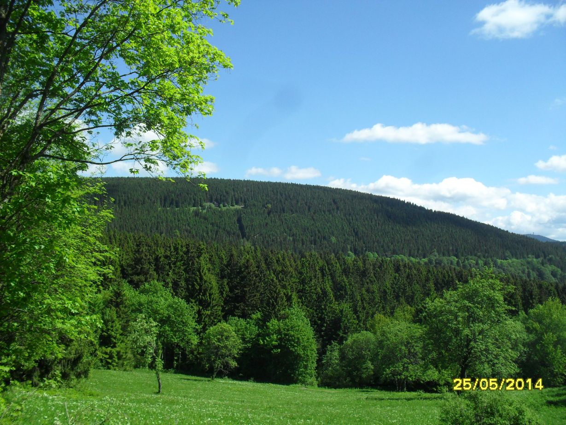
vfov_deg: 40.7
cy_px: 212
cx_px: 283
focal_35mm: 35
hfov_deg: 52.6
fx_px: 572
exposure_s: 1/125
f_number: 8.4
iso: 100
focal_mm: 6.3
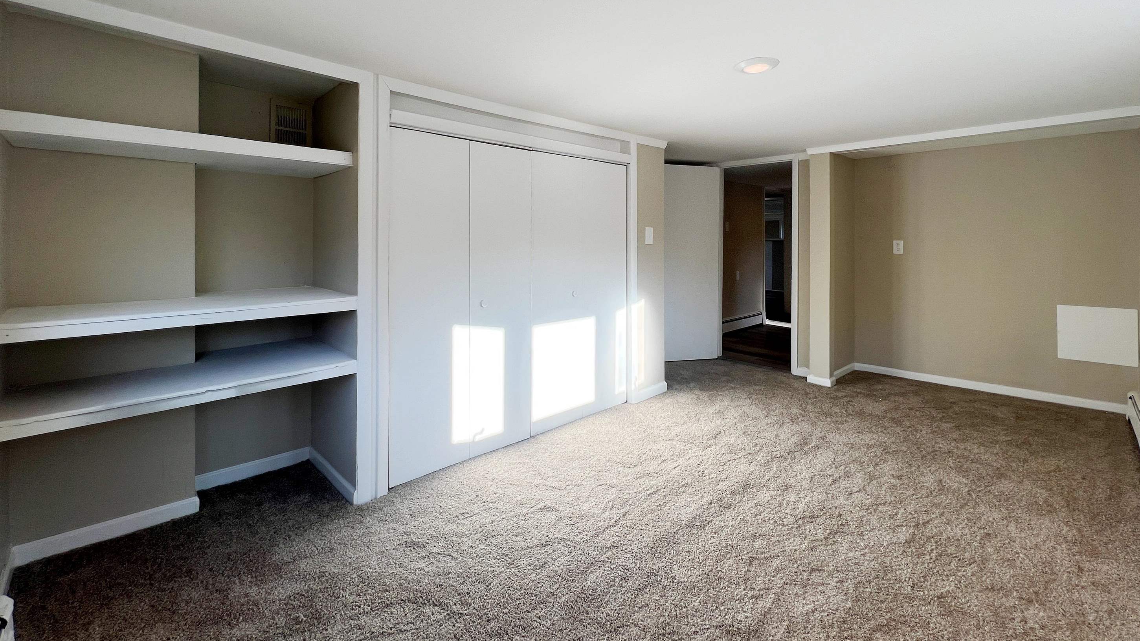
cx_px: 591
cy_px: 241
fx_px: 453
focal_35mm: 15
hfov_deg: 102.9
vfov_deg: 69.4
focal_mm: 1.57
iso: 32
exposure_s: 1/258
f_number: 1.8
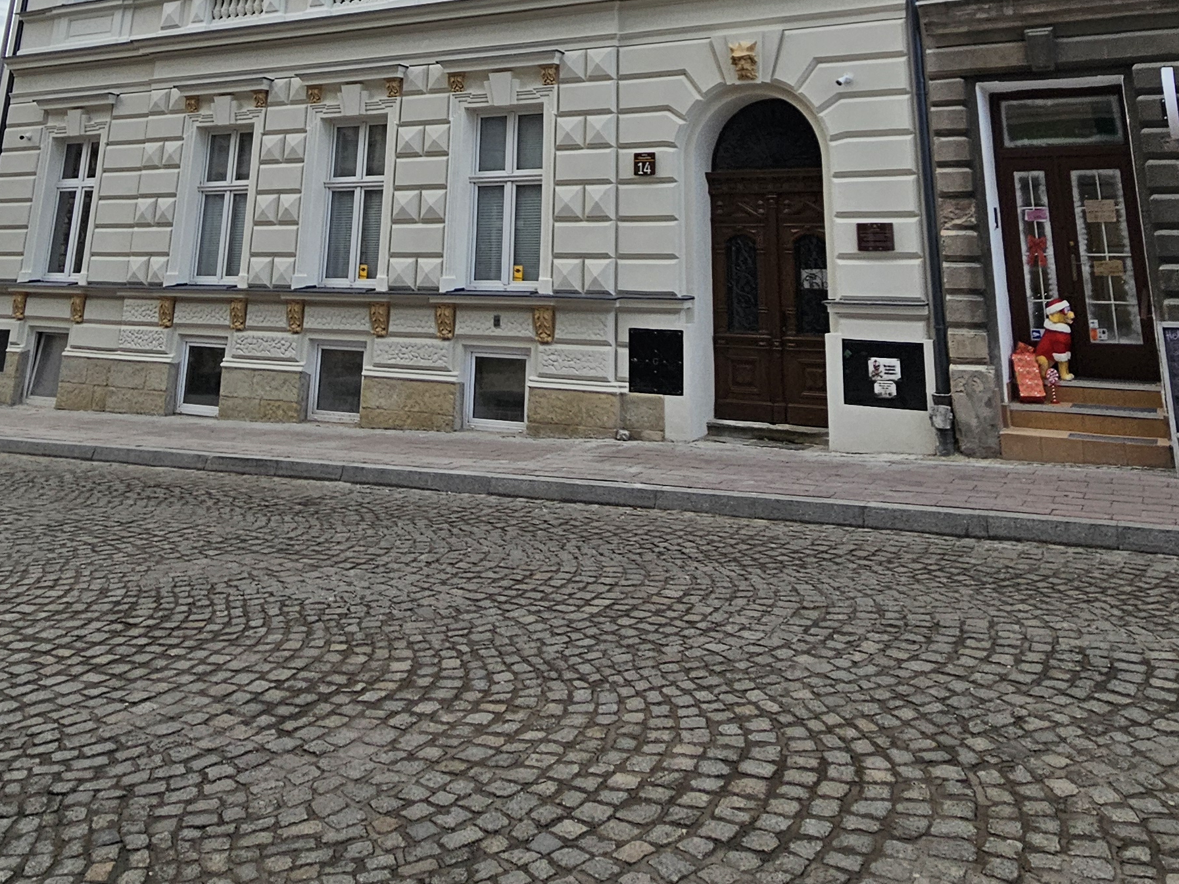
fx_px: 988
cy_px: -70
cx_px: 617
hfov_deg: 61.6
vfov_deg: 40.0
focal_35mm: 29
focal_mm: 2.2
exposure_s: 1/728
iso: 64
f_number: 2.2
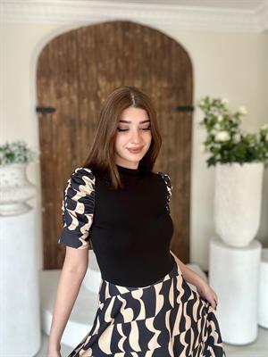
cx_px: 134
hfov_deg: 46.8
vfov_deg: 60.0
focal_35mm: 30
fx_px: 310
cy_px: 178
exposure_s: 1/100
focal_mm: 2.69
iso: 50
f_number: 1.9
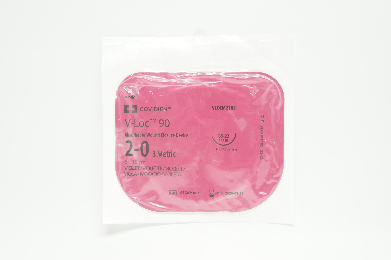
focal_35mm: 44
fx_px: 472
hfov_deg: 45.0
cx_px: 196
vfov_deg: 30.8
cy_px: 130
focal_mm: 29
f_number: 9
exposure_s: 1/15
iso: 400
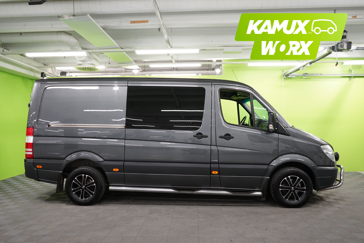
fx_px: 283
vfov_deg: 46.4
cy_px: 122
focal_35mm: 28
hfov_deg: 65.5
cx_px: 182
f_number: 9
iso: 800
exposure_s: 1/20
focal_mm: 28
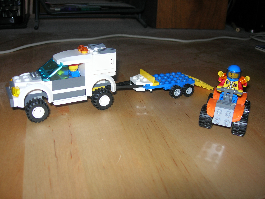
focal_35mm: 38
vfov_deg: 37.7
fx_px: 291
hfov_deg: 49.0
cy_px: 100
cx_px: 132
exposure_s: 1/60.1
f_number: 2.8
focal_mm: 7.8
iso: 64
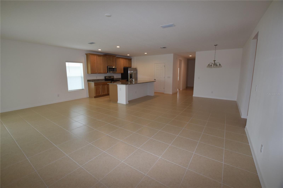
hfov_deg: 100.4
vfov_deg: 77.3
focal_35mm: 15
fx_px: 118
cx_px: 142
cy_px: 94
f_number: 5.6
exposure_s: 1/125
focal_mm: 10
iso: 800
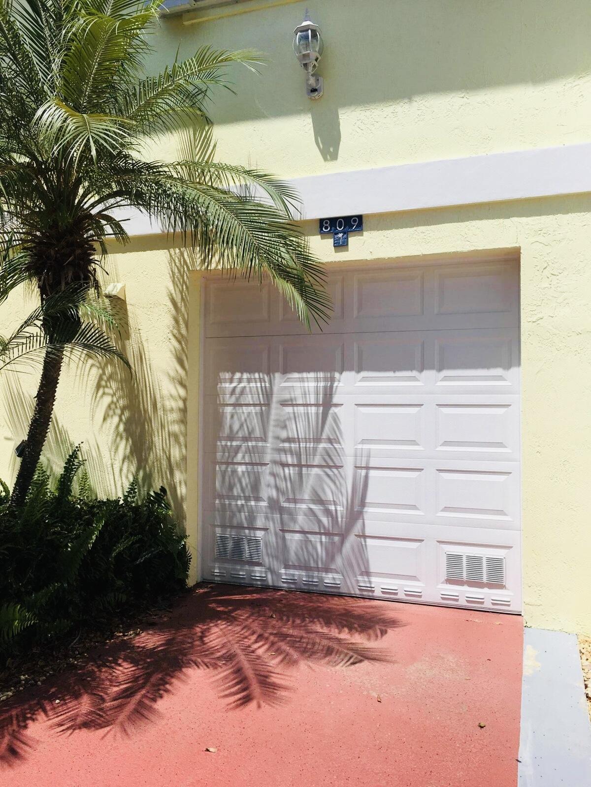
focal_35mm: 29
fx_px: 660
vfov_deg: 61.7
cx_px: 296
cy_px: 394
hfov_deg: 48.2
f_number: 2.2
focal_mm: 4.15
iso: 25
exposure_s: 1/2653
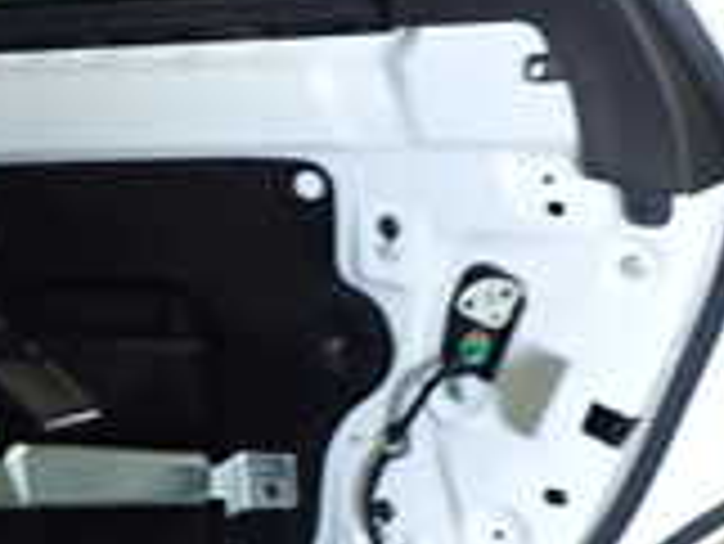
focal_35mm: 112
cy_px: 265
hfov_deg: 17.4
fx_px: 2344
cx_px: 135
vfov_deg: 13.2
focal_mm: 5.4
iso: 320
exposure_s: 1/30
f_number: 2.3
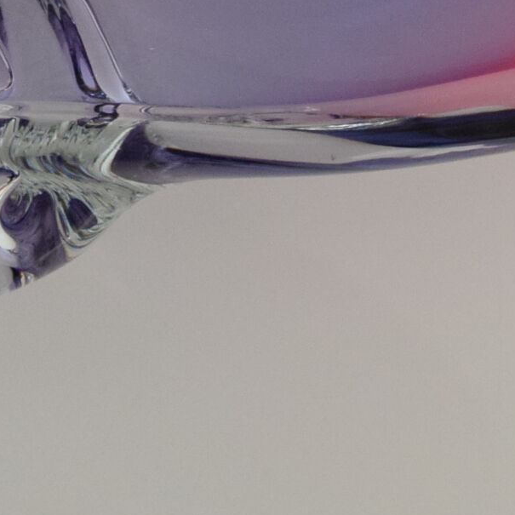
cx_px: -148
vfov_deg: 10.4
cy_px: -161
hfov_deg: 10.4
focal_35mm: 164
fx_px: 2760
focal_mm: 26
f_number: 5.6
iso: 1600
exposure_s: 1/125
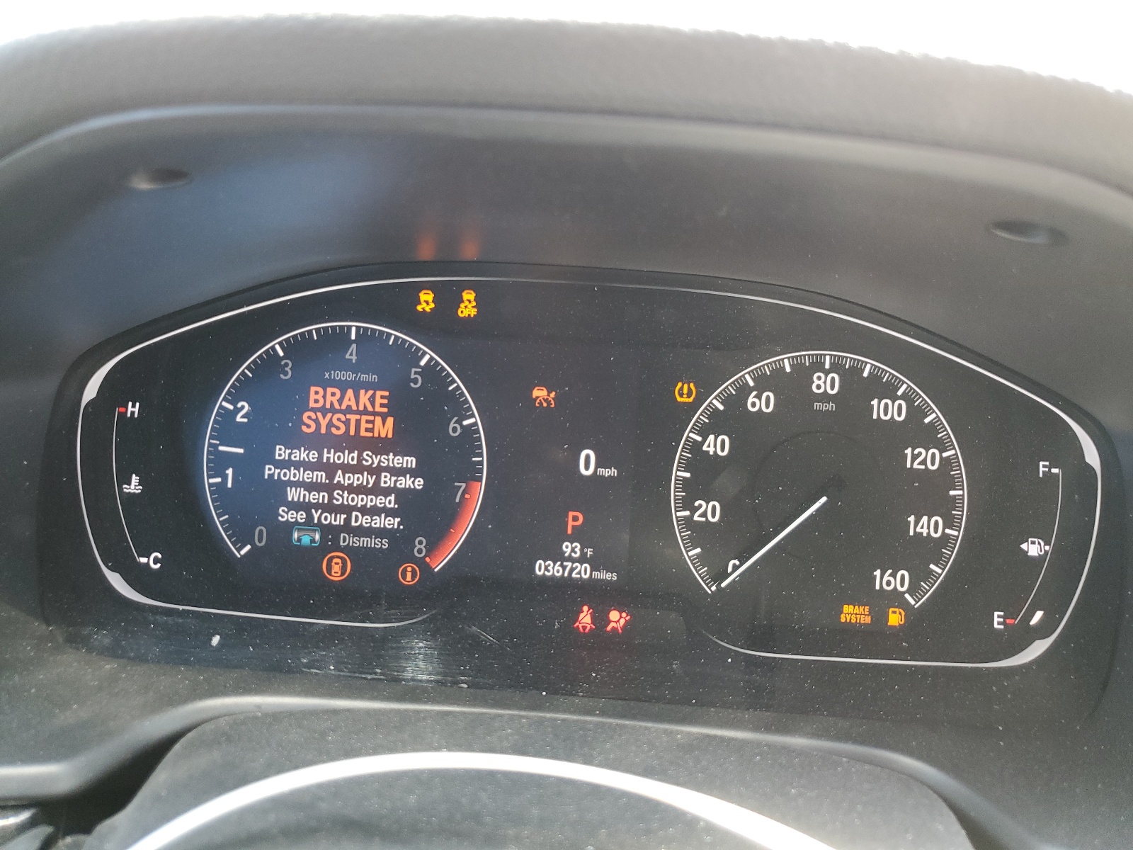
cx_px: 566
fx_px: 851
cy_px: 425
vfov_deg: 53.1
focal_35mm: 26
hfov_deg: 67.3
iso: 94
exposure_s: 1/60.2
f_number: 1.5
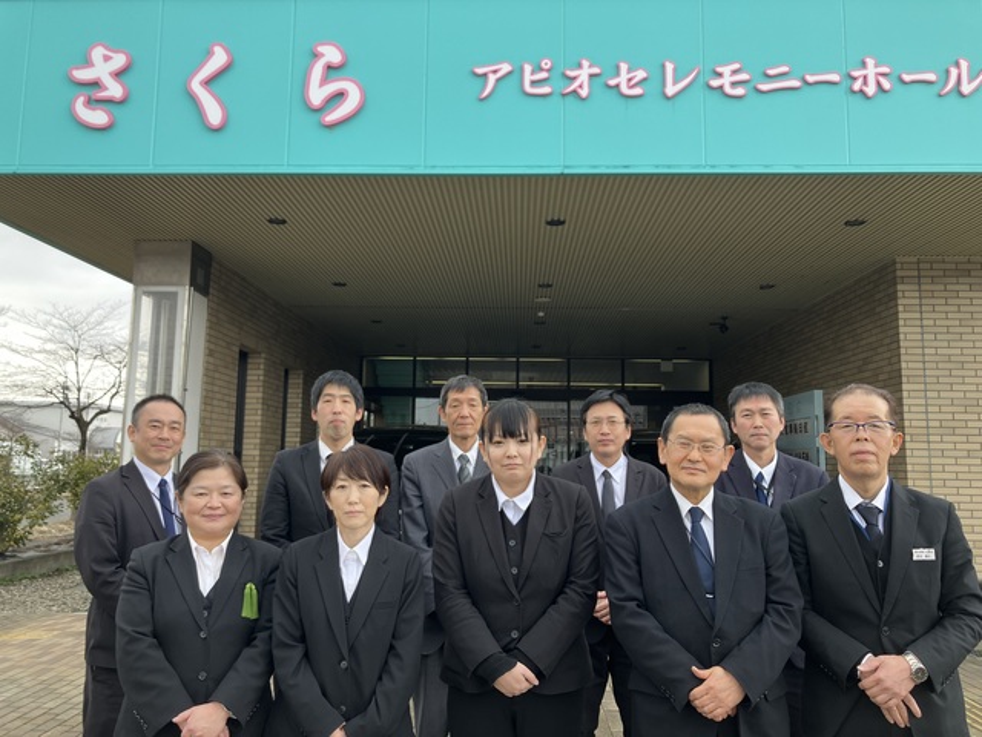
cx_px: 491
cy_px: 368
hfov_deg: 63.4
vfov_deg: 49.7
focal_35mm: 28
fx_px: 794
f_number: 1.8
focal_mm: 3.99
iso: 25
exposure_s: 1/130
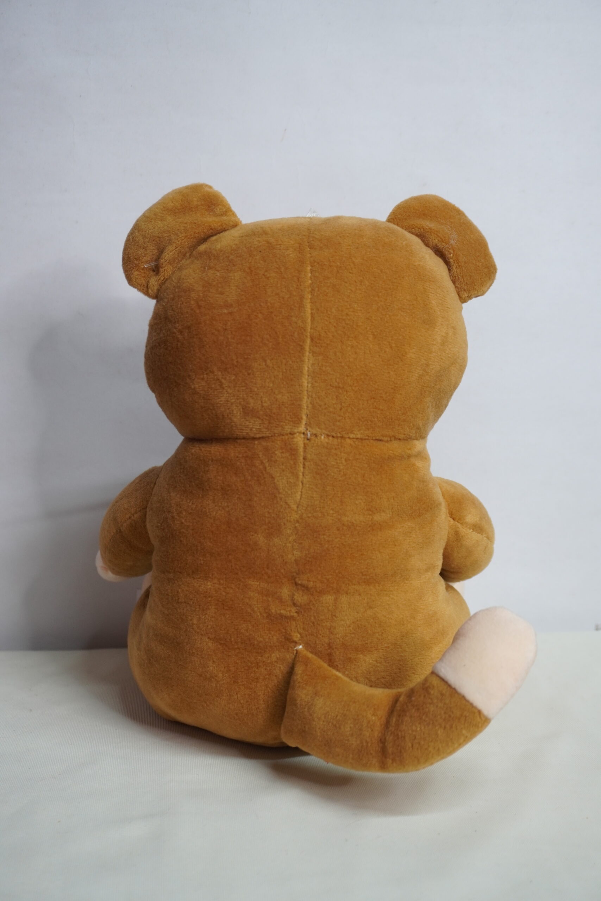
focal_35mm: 40
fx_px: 1014
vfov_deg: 47.9
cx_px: 300
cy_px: 450
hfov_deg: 33.0
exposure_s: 1/25
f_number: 5
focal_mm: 27
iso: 500
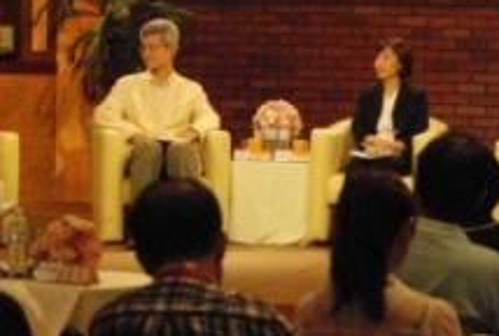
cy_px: -12
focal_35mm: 165
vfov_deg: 8.3
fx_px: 2294
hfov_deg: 12.4
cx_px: 373
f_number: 4.5
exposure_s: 1/200
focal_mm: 53
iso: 3200
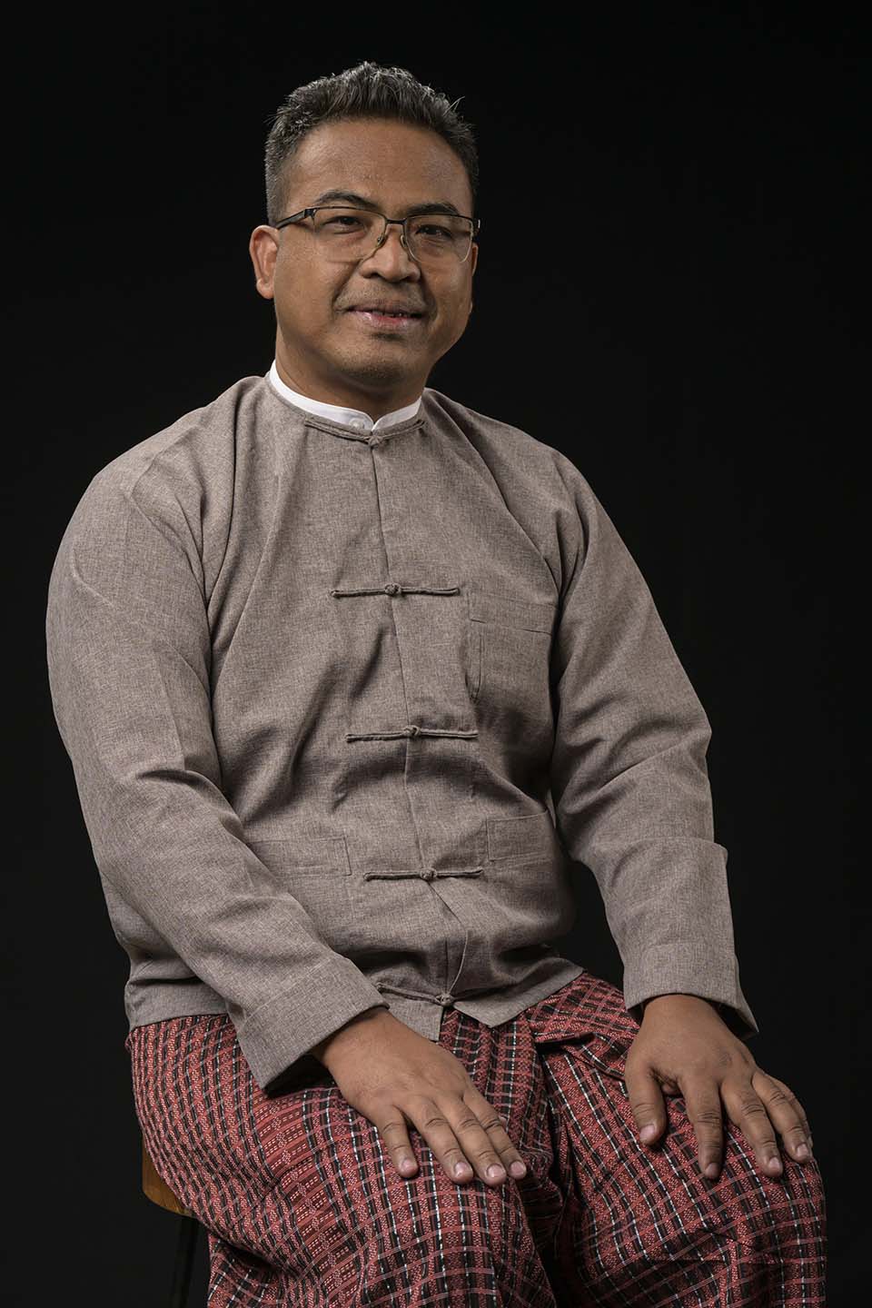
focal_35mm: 85
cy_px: 654
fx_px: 3088
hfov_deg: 16.1
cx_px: 436
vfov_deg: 23.9
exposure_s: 1/200
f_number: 8
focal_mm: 85
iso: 250
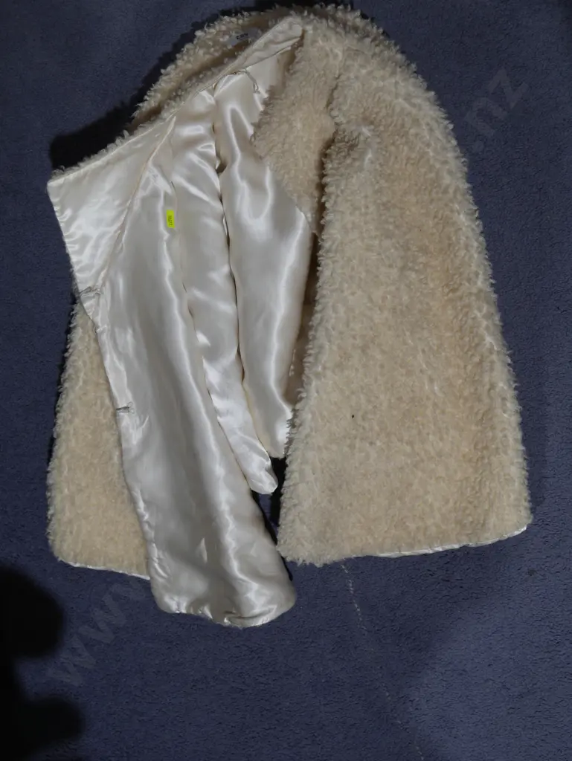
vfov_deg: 42.9
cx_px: 286
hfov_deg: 32.9
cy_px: 380
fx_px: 969
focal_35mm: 44
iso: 200
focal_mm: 22
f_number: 4.7
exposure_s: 1/60
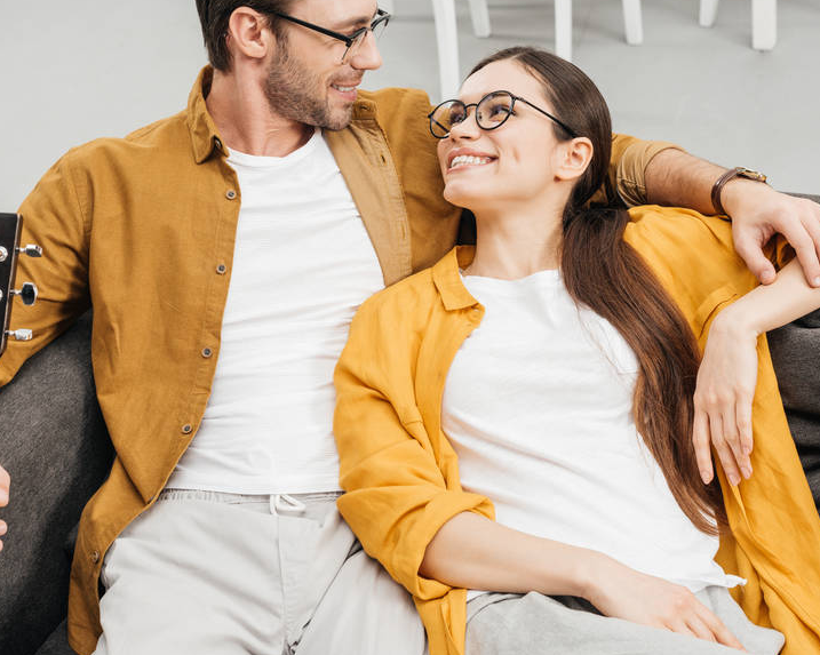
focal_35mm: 67
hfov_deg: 28.3
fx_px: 1625
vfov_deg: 22.8
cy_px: 273
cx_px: 407
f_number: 5.6
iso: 250
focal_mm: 50
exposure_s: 1/200
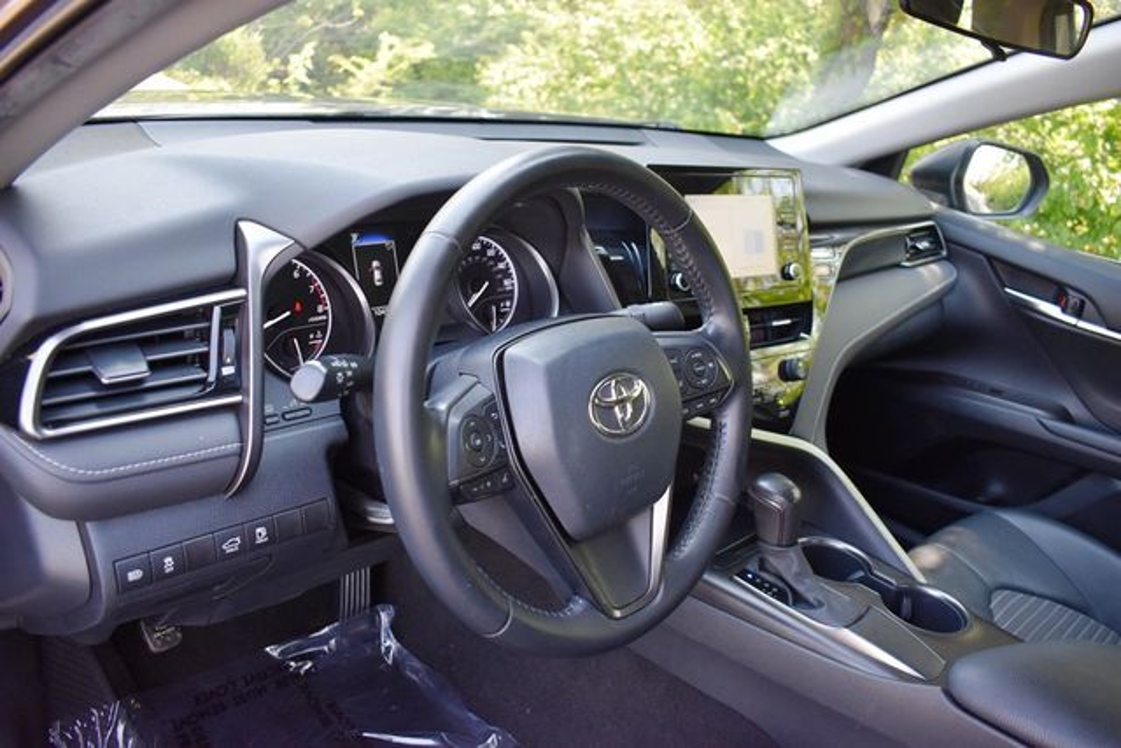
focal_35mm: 27
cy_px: 374
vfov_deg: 48.0
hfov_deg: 67.4
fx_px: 841
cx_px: 560
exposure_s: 1/250
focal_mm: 18
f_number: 3.5
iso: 800
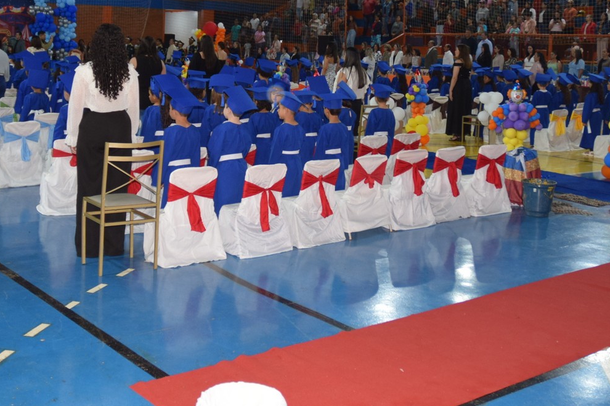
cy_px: 70
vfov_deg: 26.9
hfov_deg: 40.3
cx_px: 273
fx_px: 830
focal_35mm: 49
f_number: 3.5
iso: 800
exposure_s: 1/60
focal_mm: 18
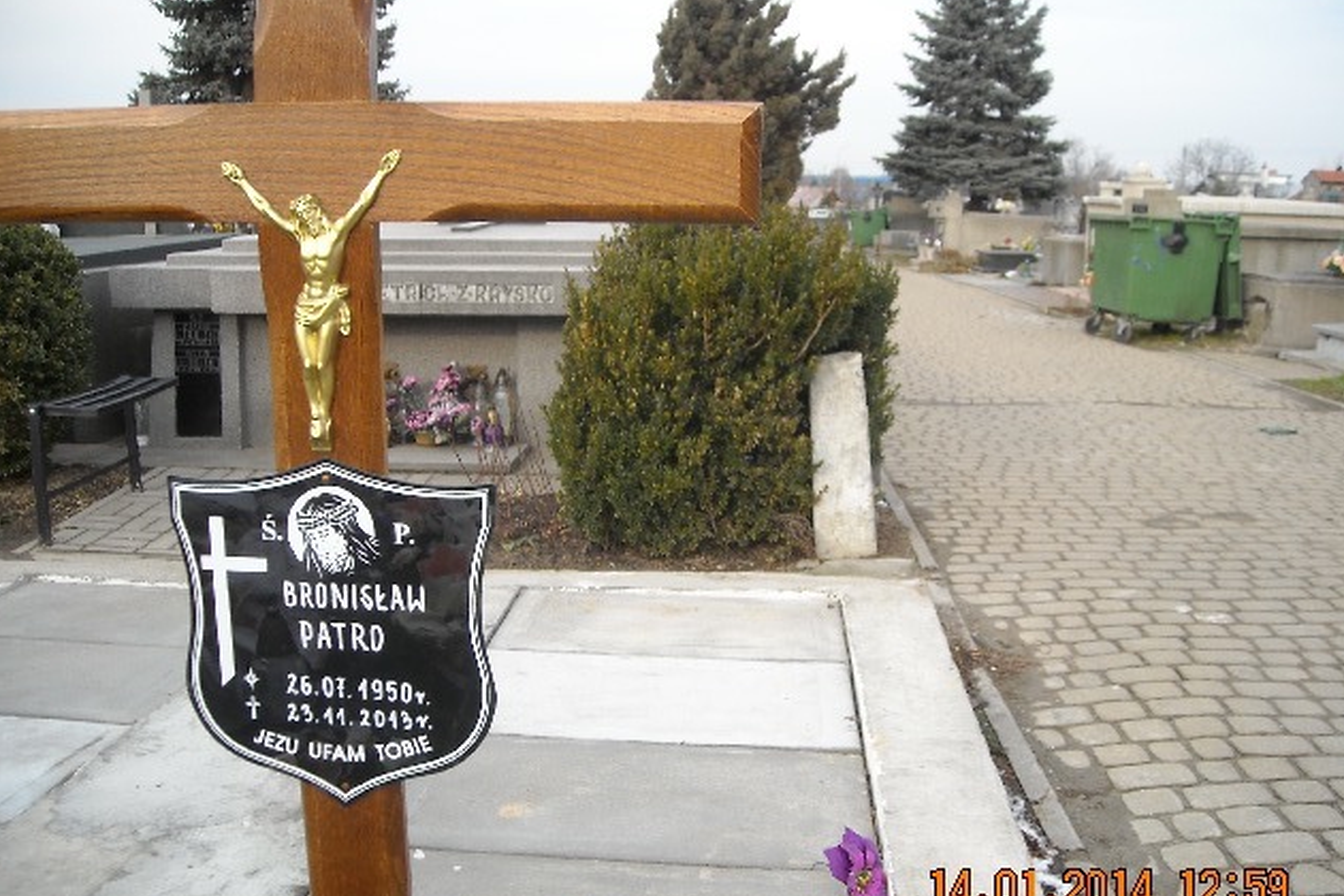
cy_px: 484
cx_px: 663
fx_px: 1381
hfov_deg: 51.9
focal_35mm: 37
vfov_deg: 35.9
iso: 64
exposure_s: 1/201
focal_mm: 5.7
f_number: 2.8
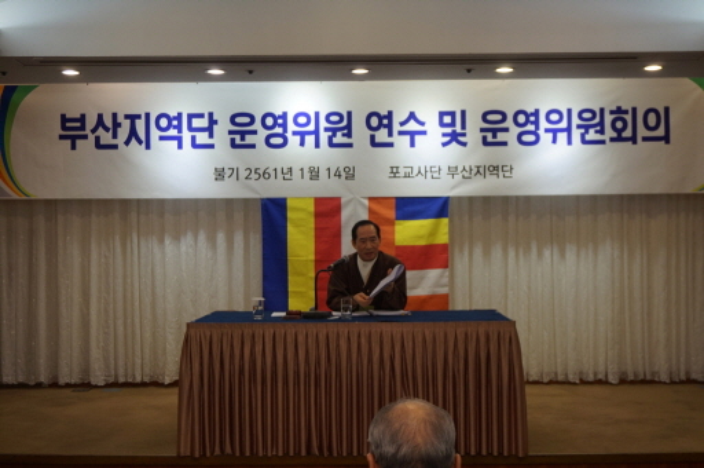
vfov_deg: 28.9
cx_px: 352
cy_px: 234
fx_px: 908
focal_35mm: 46
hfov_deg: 42.4
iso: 250
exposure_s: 1/60
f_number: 5
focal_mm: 31
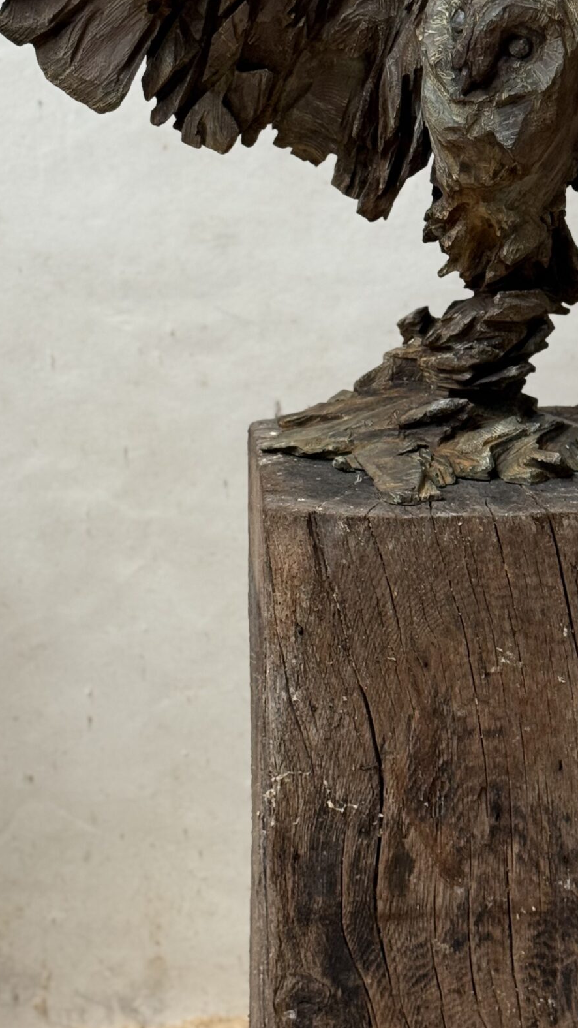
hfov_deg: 14.1
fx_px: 2316
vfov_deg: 24.7
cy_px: 247
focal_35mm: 85
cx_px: 493
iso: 100
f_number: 1.78
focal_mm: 6.76
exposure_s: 1/60
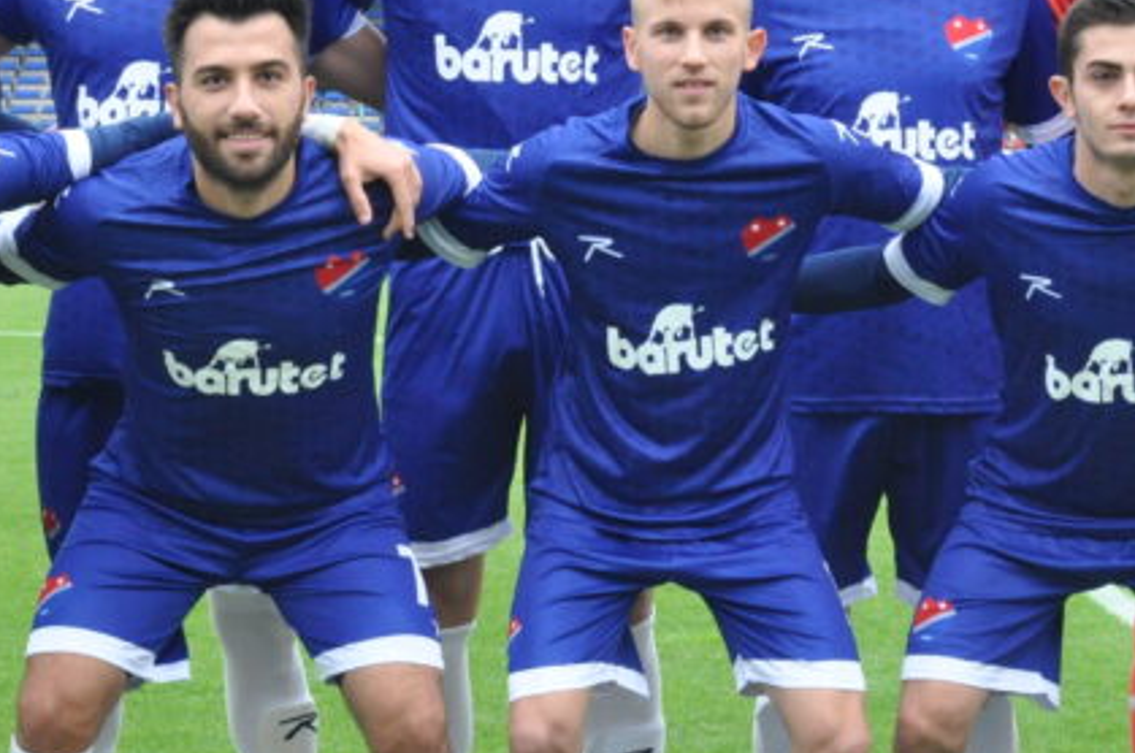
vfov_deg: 7.8
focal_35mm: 176
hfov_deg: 11.7
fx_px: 5540
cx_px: 704
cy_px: 236
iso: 1000
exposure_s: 1/80
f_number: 10
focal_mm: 48
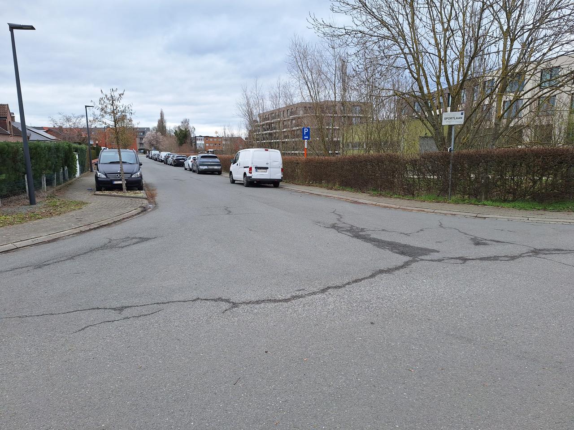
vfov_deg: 58.9
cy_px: 215
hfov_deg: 73.9
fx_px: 381
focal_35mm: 23
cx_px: 287
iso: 40
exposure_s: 1/704
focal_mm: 5.54
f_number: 1.8
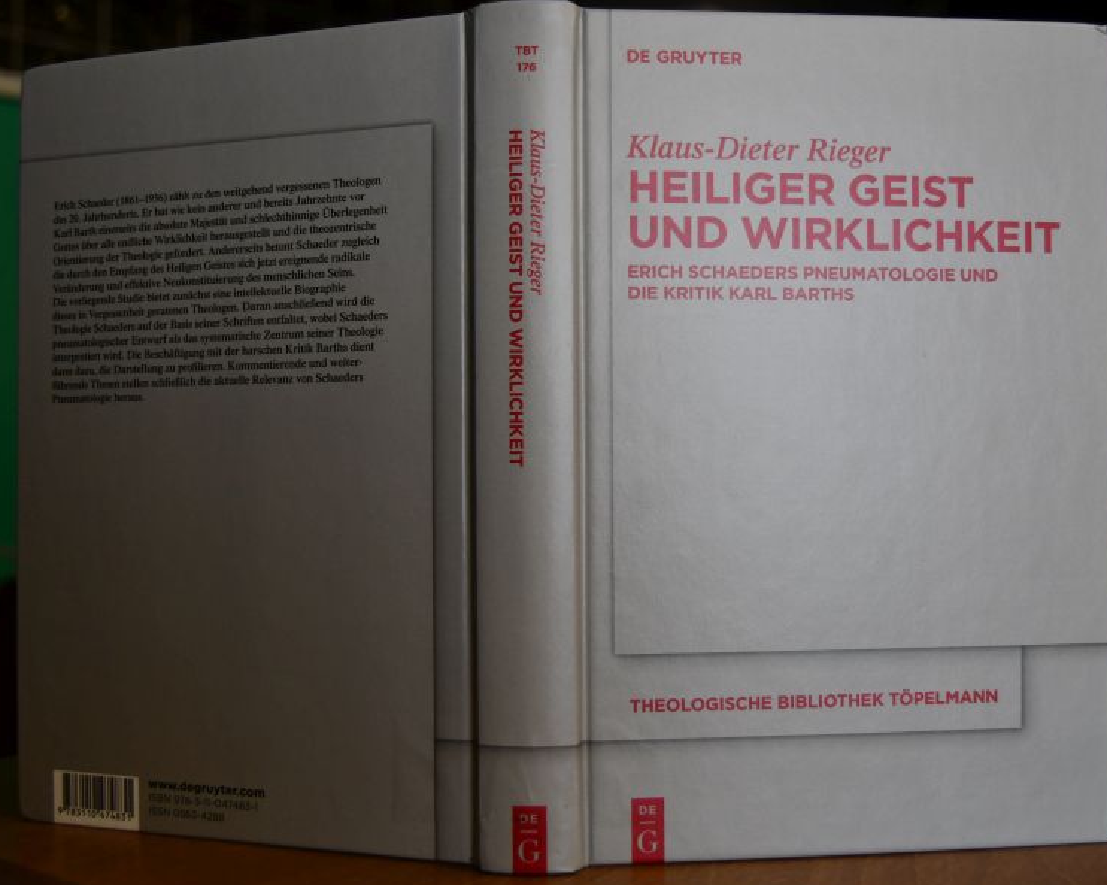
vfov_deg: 36.5
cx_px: 607
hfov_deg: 44.7
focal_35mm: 41
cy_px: 445
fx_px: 1343
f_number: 3.8
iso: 800
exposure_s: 1/250
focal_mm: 24
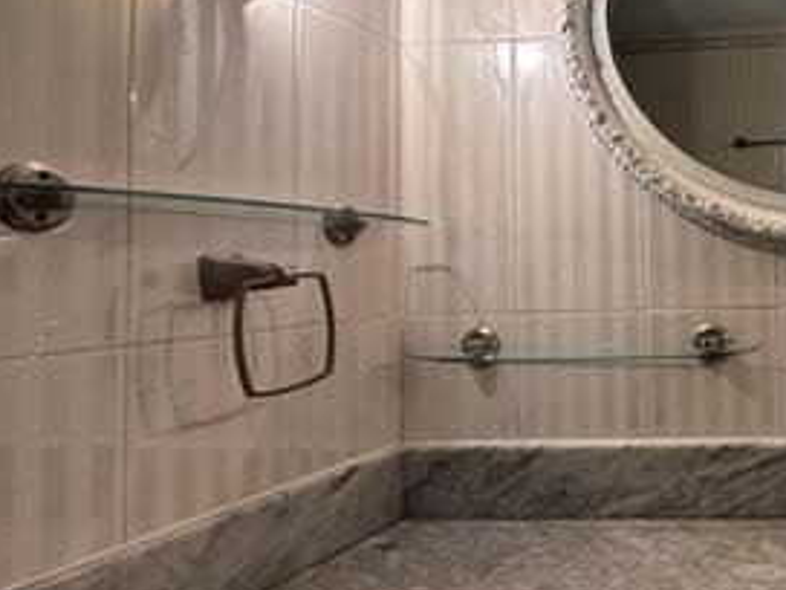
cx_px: 867
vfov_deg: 42.8
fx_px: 749
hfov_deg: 43.0
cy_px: 240
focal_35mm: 33
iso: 160
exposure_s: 1/60
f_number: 2.2
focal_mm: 2.22
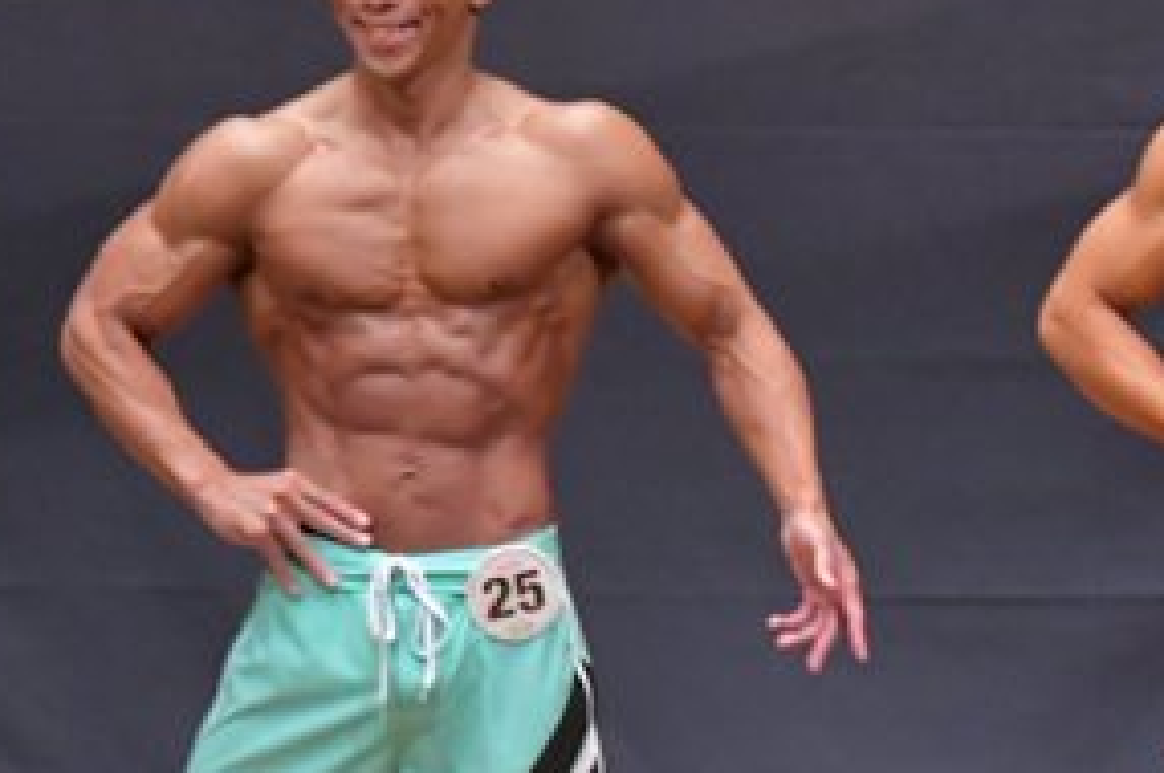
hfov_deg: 3.0
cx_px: 1390
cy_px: 618
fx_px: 22349
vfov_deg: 2.0
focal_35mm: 692
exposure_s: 1/400
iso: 6400
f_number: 5.6
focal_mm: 170
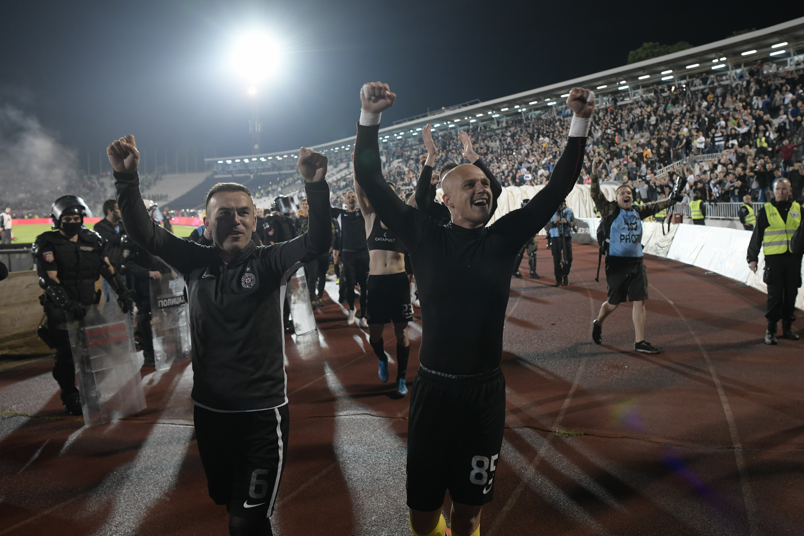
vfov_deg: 44.9
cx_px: 452
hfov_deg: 63.4
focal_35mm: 29
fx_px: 648
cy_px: 241
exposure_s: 1/320
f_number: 4
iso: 2000
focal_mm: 24
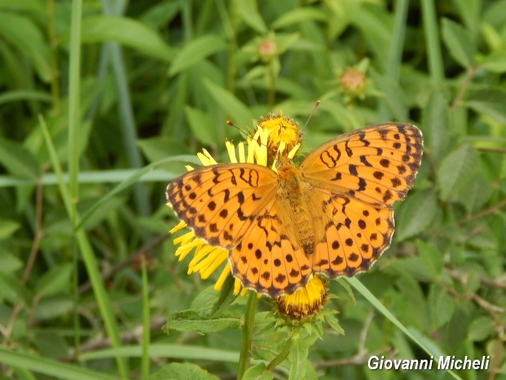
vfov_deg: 15.7
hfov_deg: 20.9
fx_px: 1374
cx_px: 253
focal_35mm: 94
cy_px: 190
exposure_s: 1/160
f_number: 4.4
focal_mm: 16.6
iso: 125
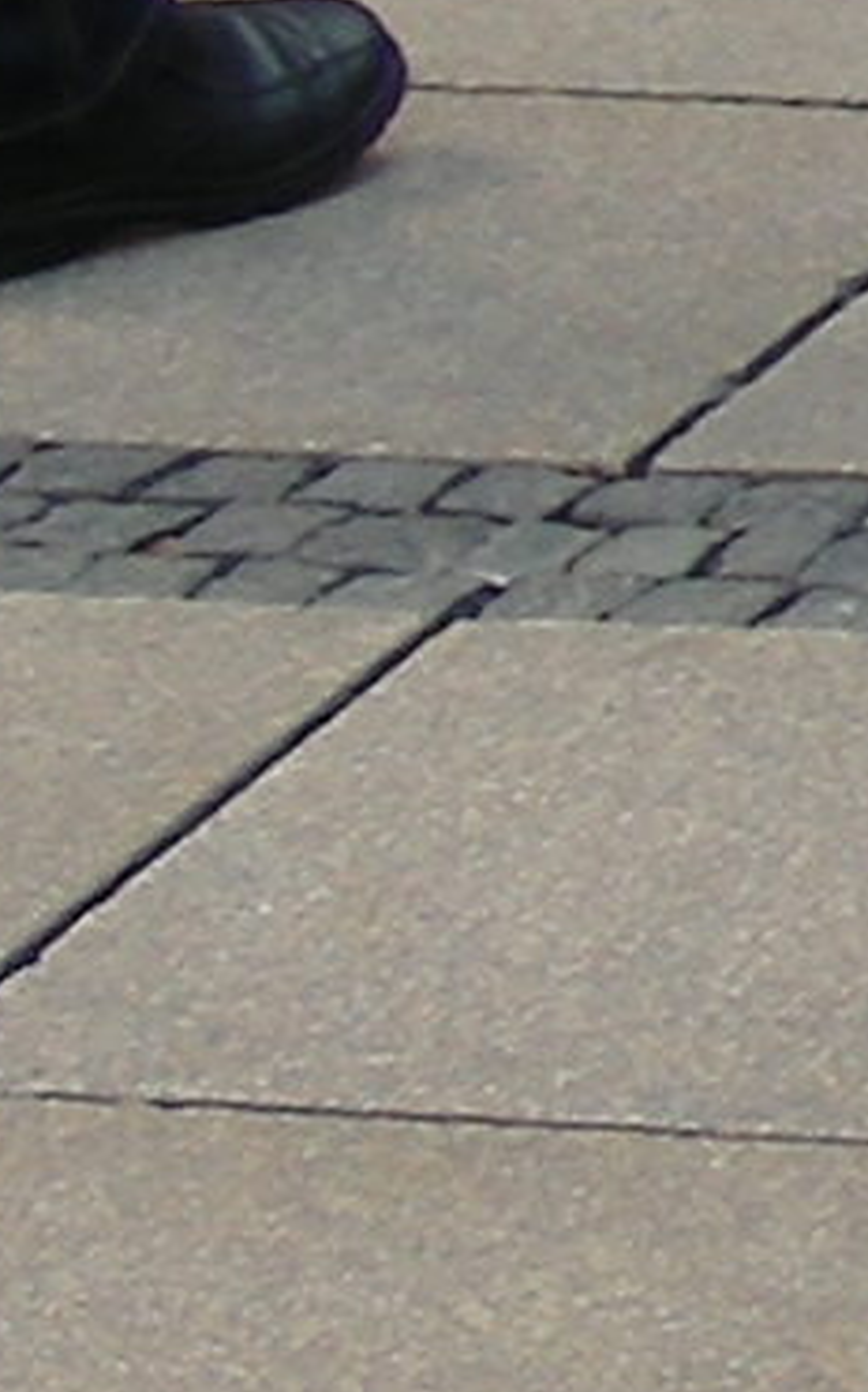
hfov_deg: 3.9
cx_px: 4314
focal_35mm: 305
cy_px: -894
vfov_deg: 6.8
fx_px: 11562
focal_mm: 6.3
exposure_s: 1/116
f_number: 3.5
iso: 50
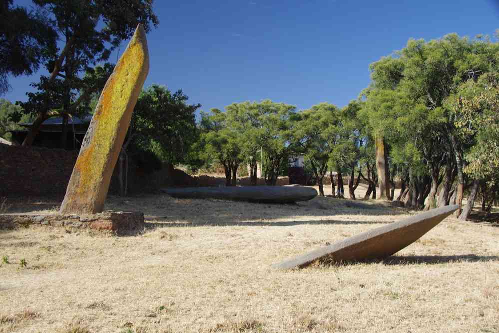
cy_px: 166
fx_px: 559
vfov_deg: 33.1
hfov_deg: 48.1
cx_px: 250
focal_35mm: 40
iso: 200
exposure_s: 1/50
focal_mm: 26.9
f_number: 11
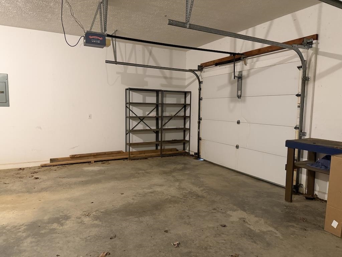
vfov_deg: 56.8
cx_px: 171
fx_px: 237
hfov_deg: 71.6
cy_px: 128
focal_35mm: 24
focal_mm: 6.76
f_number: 1.78
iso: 800
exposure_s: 1/60
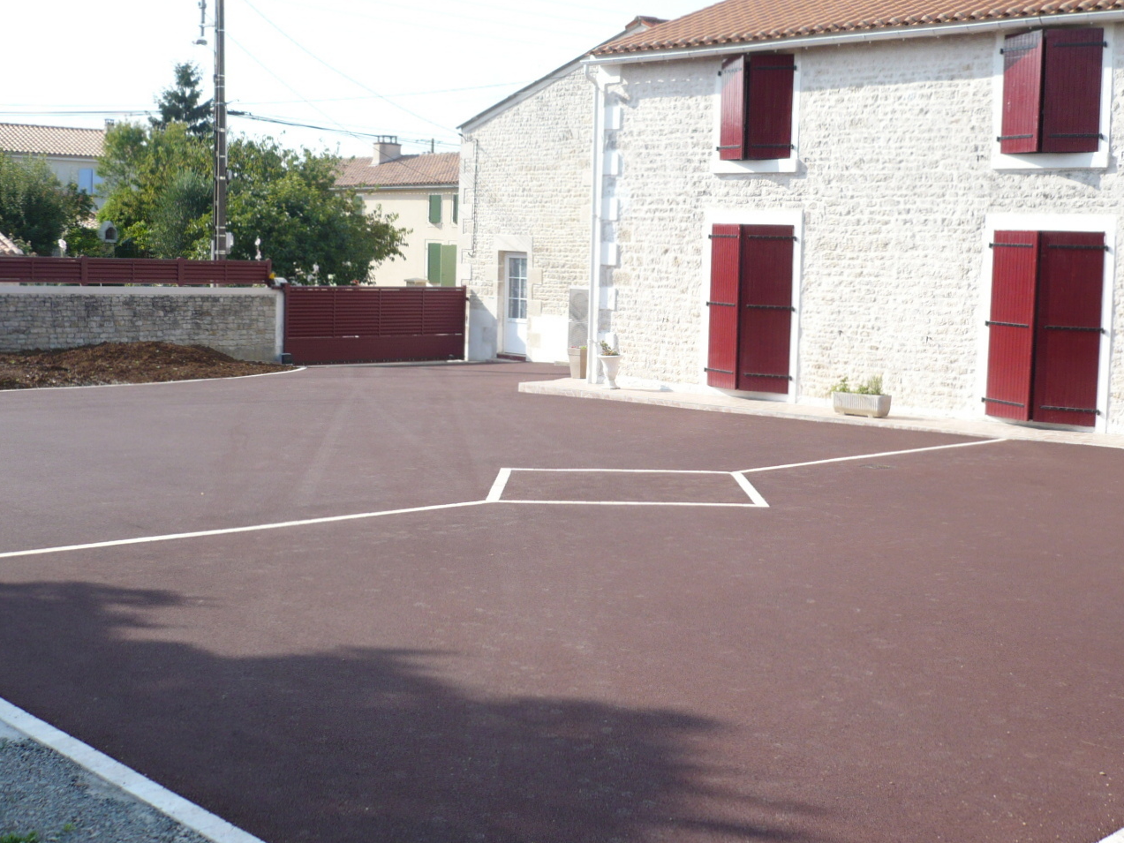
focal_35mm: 44
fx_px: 1429
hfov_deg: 42.9
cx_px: 630
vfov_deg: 32.8
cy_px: 364
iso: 100
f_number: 2.8
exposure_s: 1/640
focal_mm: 5.8
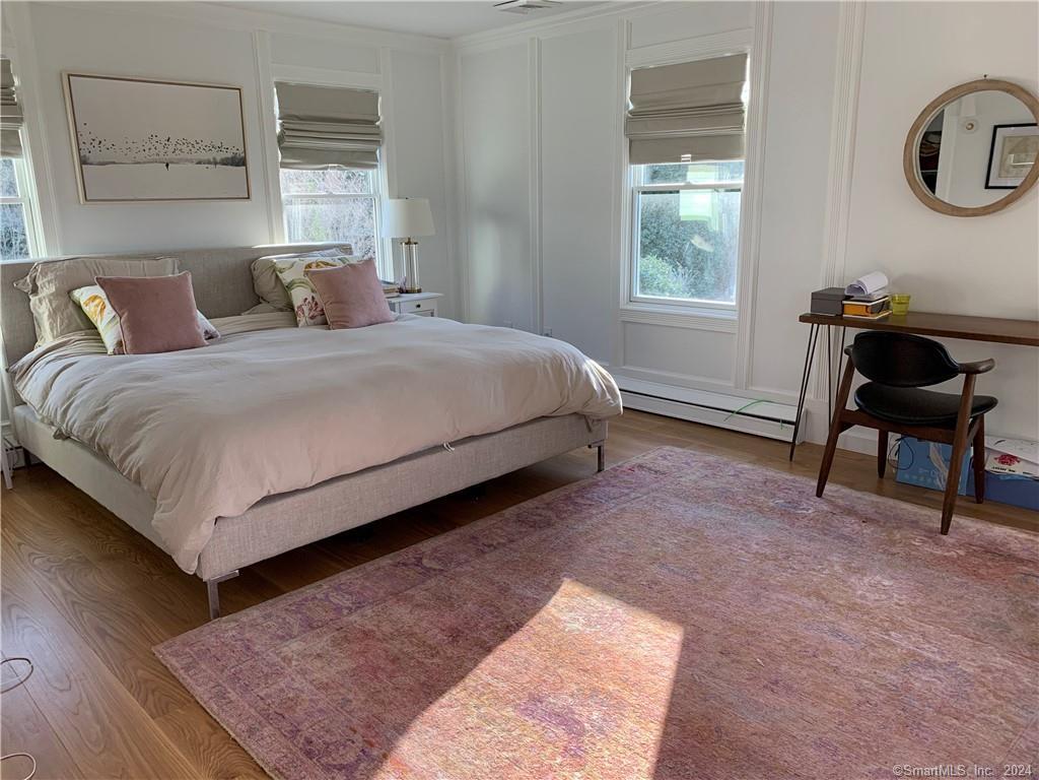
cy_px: 390
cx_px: 520
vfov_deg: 53.1
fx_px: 780
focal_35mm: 26
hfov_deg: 67.3
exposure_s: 1/120
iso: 80
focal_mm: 4.25
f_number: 1.8
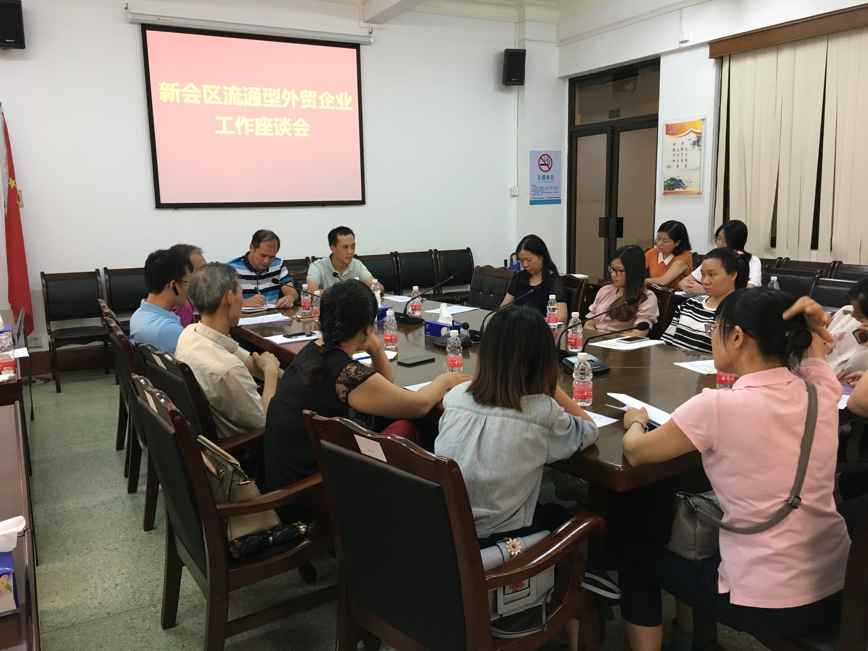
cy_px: 326
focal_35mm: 29
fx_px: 727
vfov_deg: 48.2
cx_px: 434
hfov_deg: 61.7
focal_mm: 4.15
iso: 125
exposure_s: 1/33
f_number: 2.2
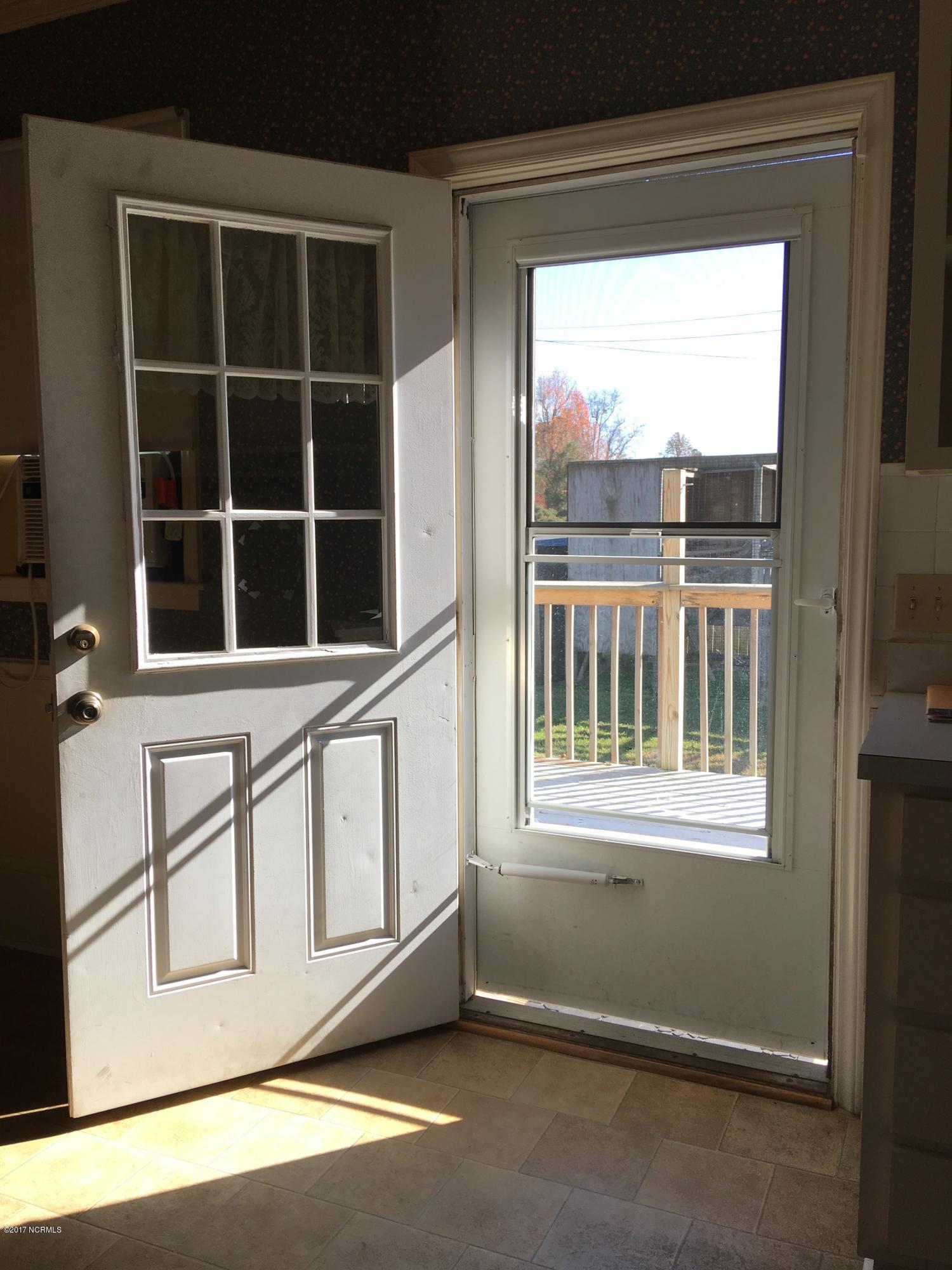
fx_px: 1063
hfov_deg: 48.2
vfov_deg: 61.7
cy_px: 635
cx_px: 476
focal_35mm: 29
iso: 25
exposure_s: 1/257
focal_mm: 4.15
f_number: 2.2
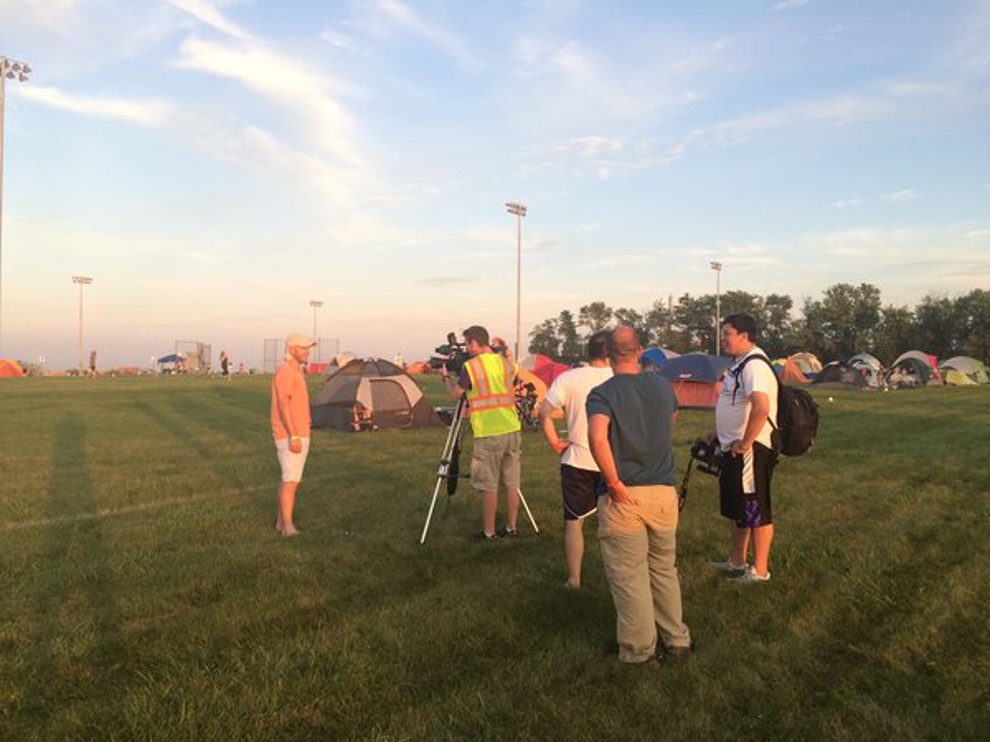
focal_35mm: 29
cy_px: 371
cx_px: 495
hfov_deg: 61.7
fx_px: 829
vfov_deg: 48.2
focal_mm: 4.15
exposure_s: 1/247
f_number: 2.2
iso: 32
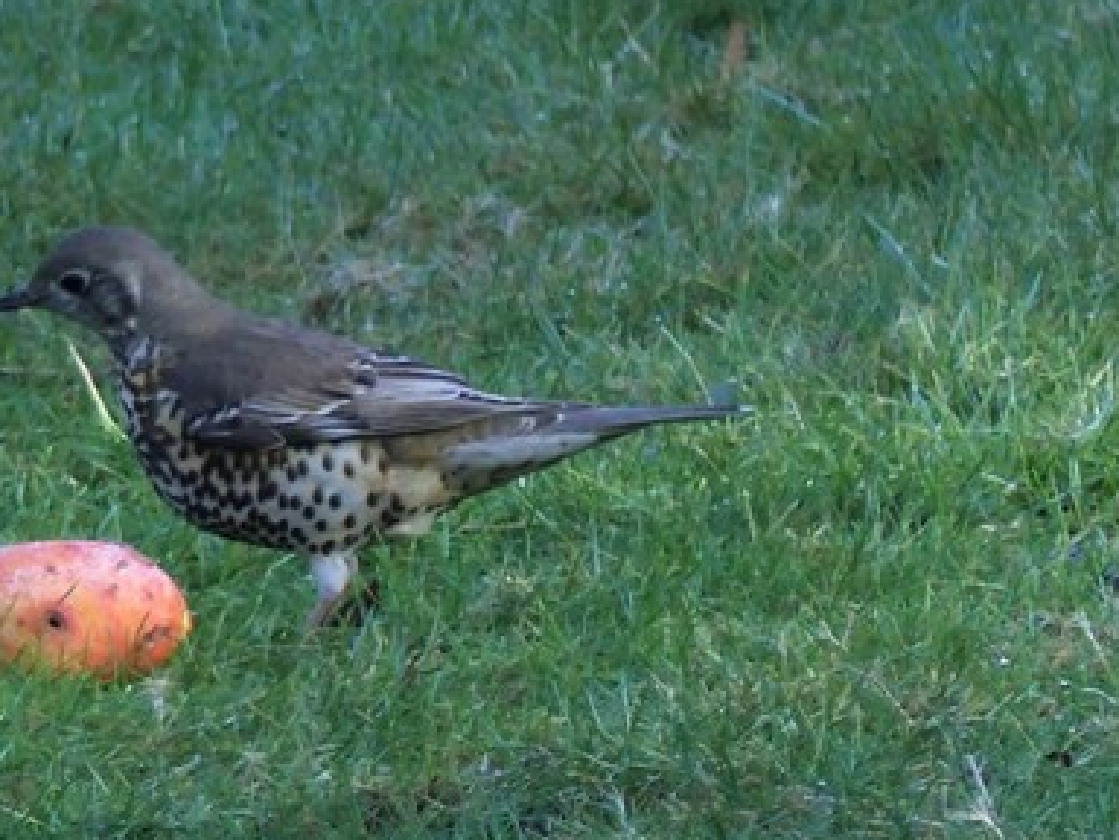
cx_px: 201
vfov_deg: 0.7
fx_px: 64588
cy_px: 542
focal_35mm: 1998
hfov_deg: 1.0
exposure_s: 1/125
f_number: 4
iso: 100
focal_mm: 108
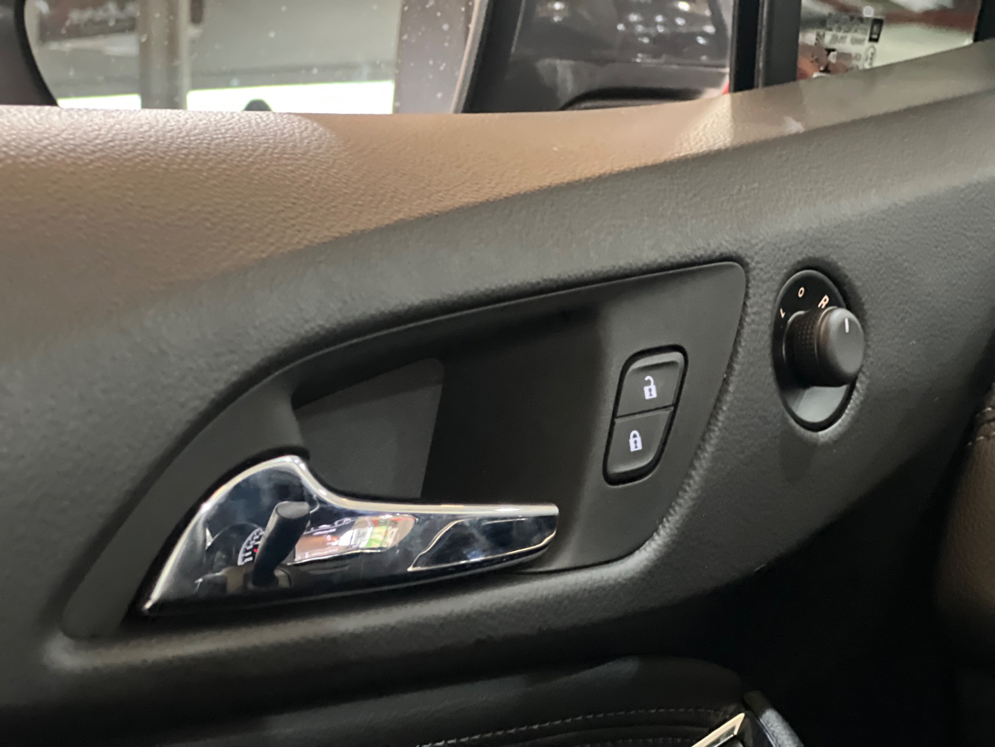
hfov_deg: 25.3
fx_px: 2213
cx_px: 498
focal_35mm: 77
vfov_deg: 19.1
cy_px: 374
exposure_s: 1/15
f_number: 2.8
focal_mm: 9
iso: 1000
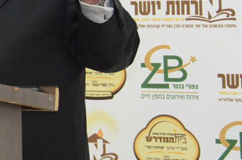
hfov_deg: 6.9
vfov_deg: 4.6
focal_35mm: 296
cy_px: -17
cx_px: -80
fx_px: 1983
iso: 3200
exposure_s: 1/100
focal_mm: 65
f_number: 5.6
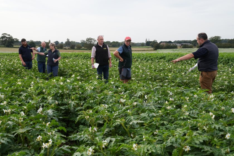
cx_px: 117
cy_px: 78
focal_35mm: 41
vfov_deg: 32.6
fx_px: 266
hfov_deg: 47.4
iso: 500
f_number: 7.1
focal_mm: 41
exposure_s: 1/640
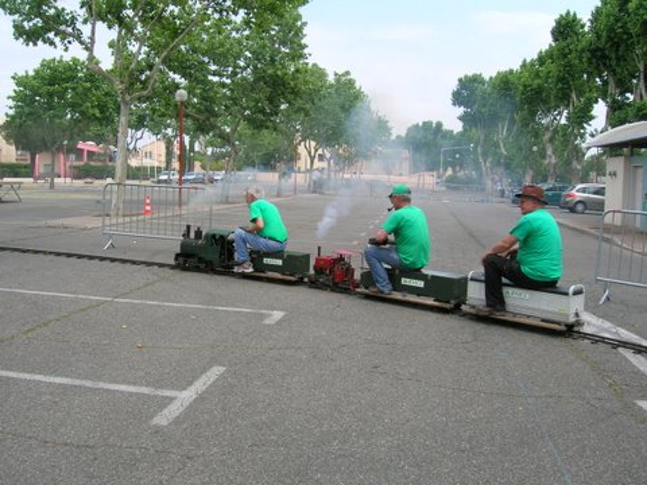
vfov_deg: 41.8
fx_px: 635
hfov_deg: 54.0
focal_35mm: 34
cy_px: 242
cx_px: 324
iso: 50
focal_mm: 5.7
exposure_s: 1/264
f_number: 4.9
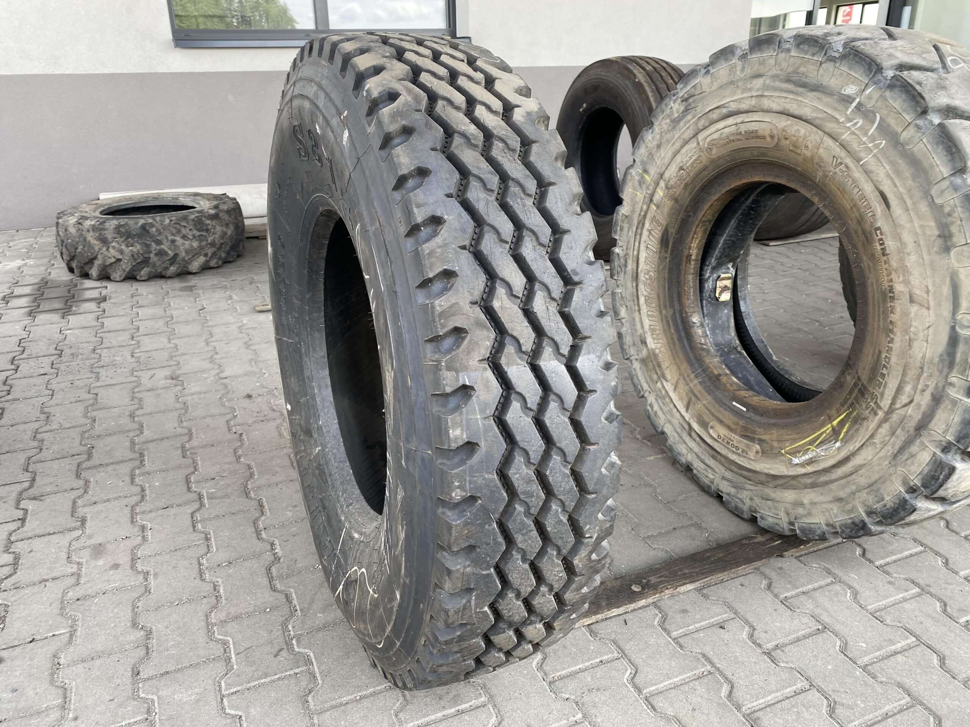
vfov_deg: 53.1
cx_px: 485
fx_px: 729
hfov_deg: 67.3
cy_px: 364
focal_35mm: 26
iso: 32
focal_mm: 4.25
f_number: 1.8
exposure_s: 1/122
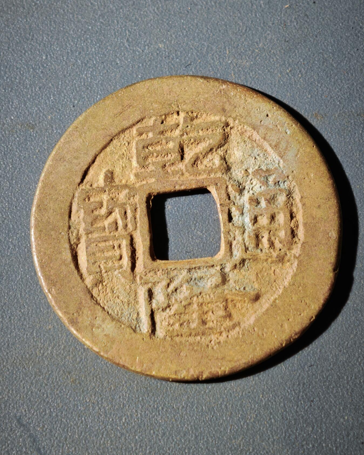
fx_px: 1630
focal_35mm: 121
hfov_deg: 12.7
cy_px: 221
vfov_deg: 15.9
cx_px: 182
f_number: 2
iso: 250
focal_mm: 9
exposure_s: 1/100
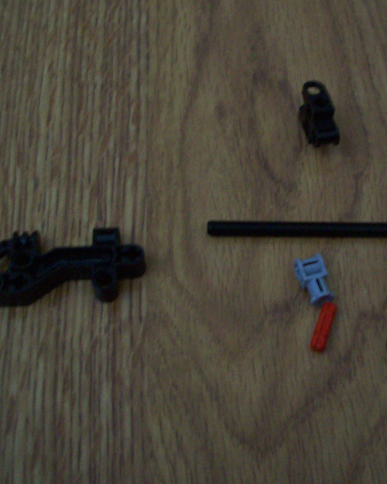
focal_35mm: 54
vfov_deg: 34.7
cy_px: 229
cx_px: 287
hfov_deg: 27.7
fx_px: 773
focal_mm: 6
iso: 200
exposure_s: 1/8
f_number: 2.7
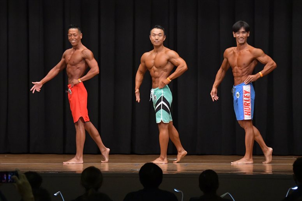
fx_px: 1459
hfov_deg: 11.8
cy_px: 100
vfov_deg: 7.9
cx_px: 151
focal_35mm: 174
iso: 6400
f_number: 5.6
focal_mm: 116
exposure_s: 1/400
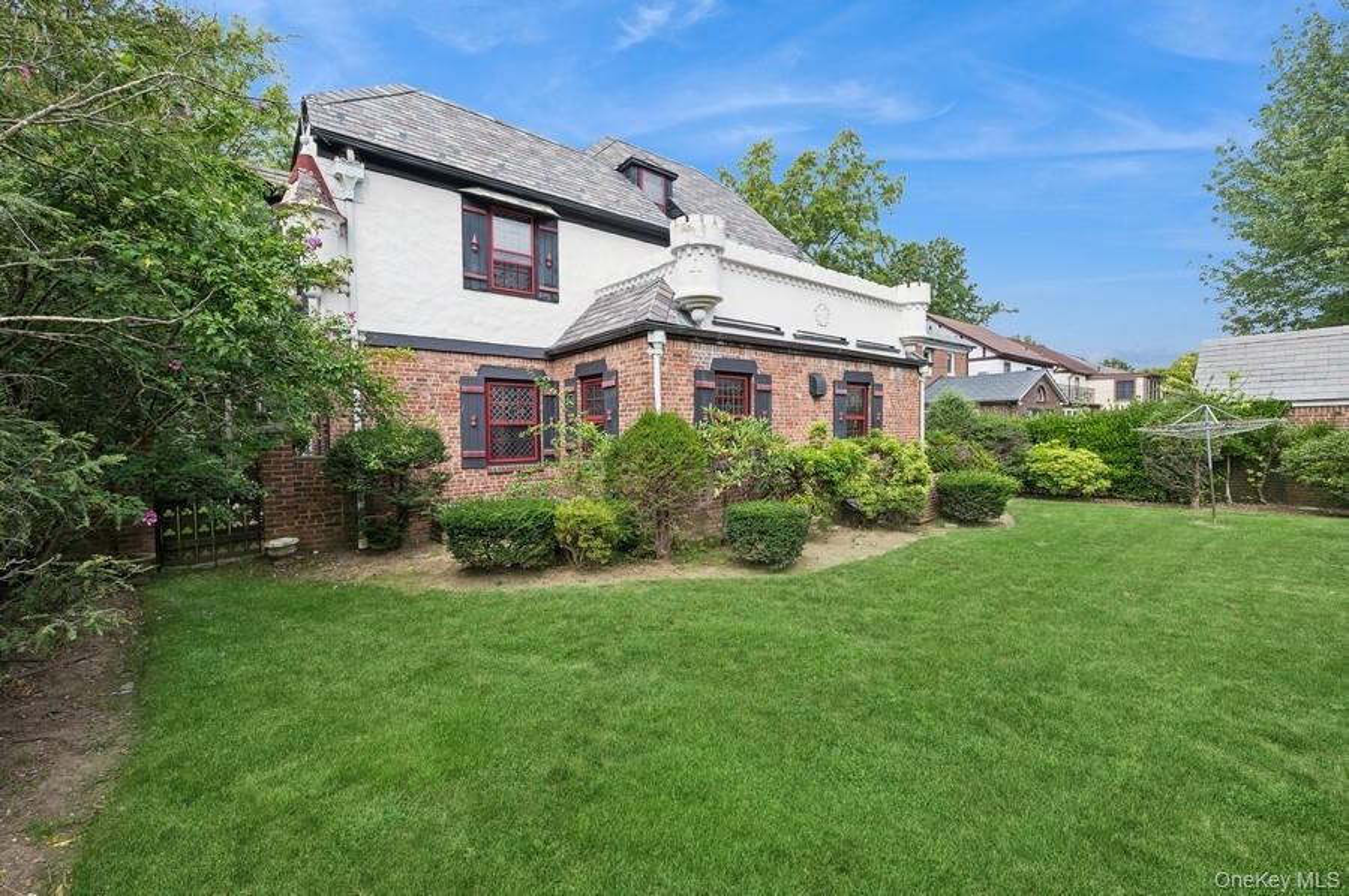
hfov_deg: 104.3
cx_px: 674
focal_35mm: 14
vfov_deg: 81.1
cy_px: 448
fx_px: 524
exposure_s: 1/100
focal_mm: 14
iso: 200
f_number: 11
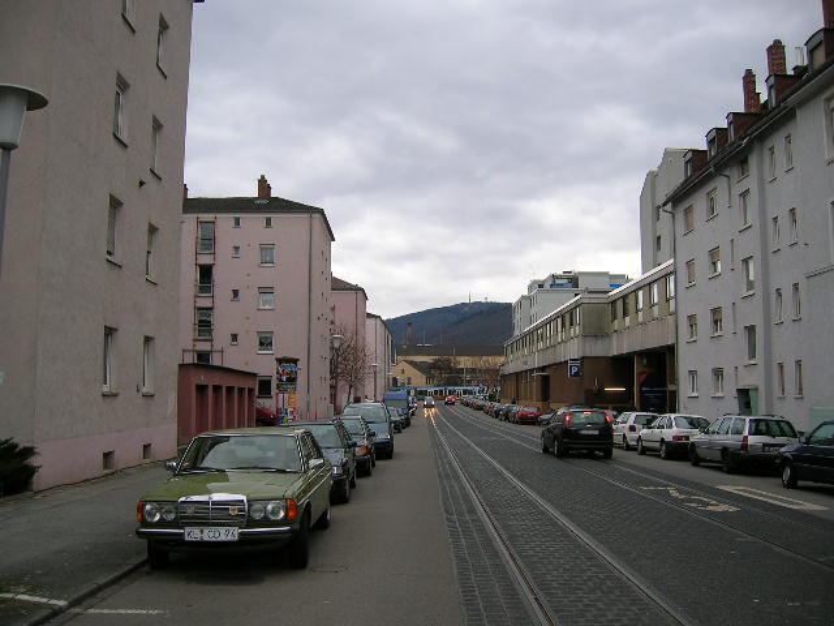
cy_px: 313
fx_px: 819
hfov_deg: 54.0
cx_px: 417
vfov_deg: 41.8
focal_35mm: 34
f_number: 2.9
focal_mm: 5.7
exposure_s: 1/70
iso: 50
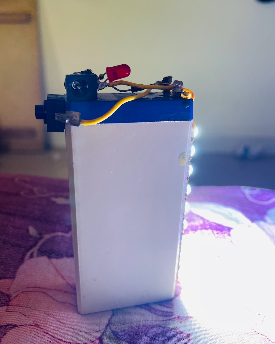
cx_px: 134
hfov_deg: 51.5
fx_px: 285
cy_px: 173
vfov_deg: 62.2
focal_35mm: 28
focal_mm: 5.1
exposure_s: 1/121
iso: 80
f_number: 1.6
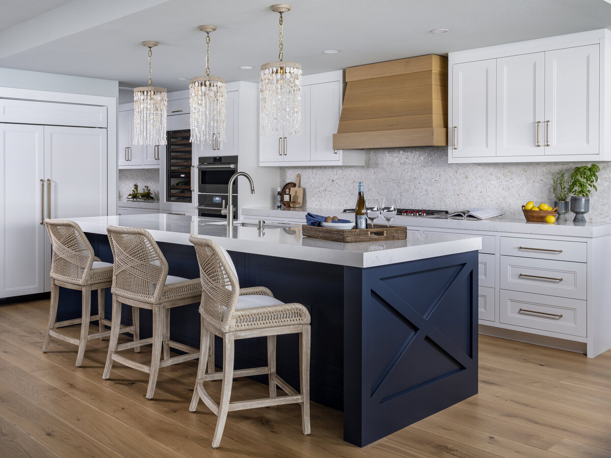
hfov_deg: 61.7
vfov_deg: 48.2
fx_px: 512
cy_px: 229
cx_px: 306
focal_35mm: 29
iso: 200
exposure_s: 1/1.25
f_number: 11
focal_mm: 36.2
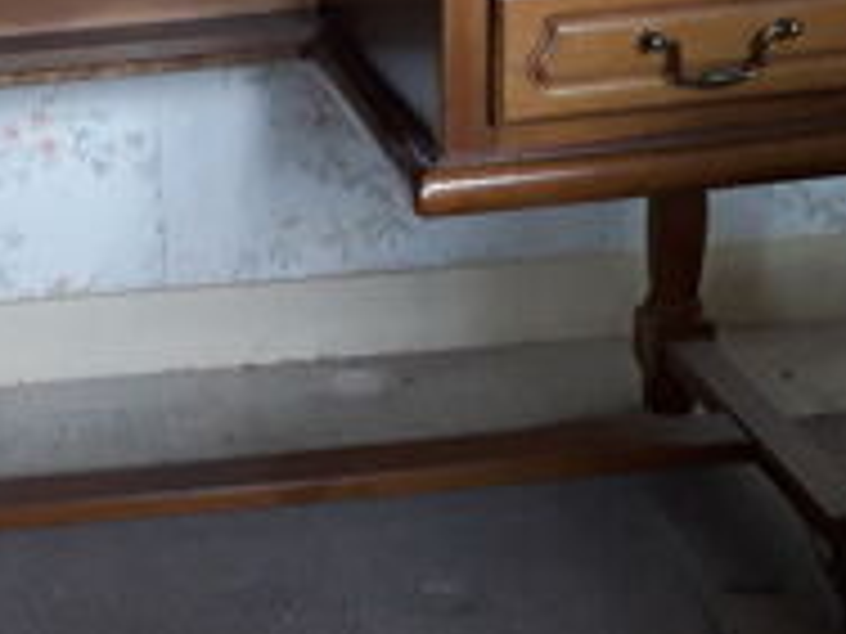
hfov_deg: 27.0
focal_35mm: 69
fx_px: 1686
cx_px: 54
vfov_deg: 21.3
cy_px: 288
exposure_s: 1/33
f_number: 1.9
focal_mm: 2.91
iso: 64
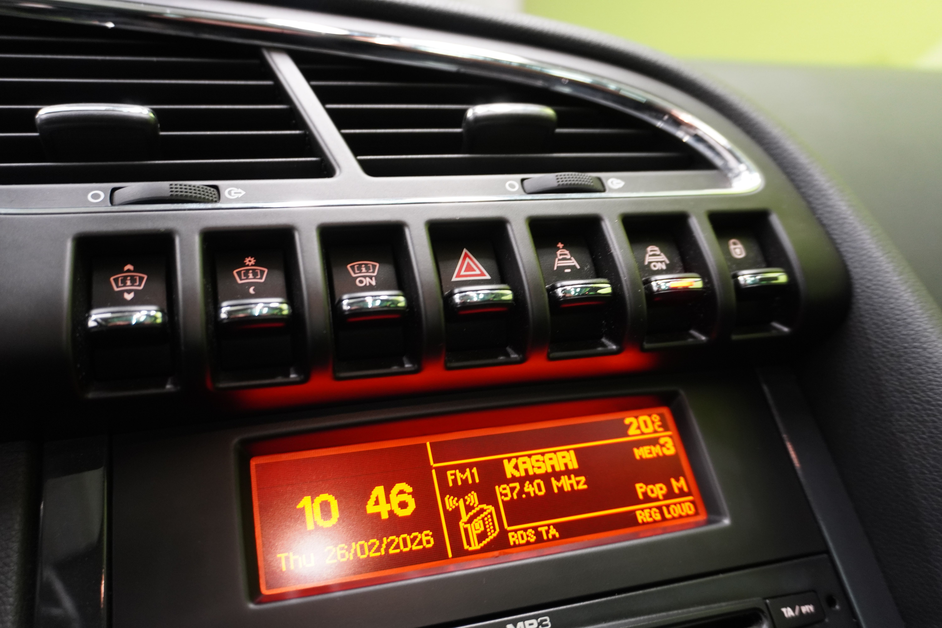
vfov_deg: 43.6
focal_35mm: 30
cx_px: 471
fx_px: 785
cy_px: 314
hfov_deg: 61.9
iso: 1000
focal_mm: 20
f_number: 4
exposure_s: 1/30
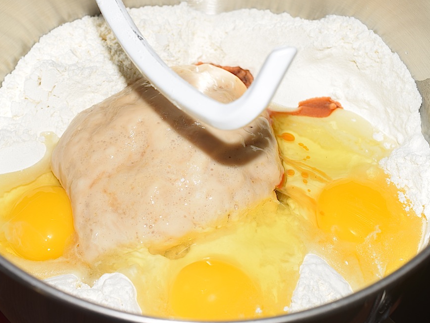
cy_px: 162
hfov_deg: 29.4
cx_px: 192
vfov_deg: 22.3
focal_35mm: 66
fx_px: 820
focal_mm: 40
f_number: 8
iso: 100
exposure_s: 1/60
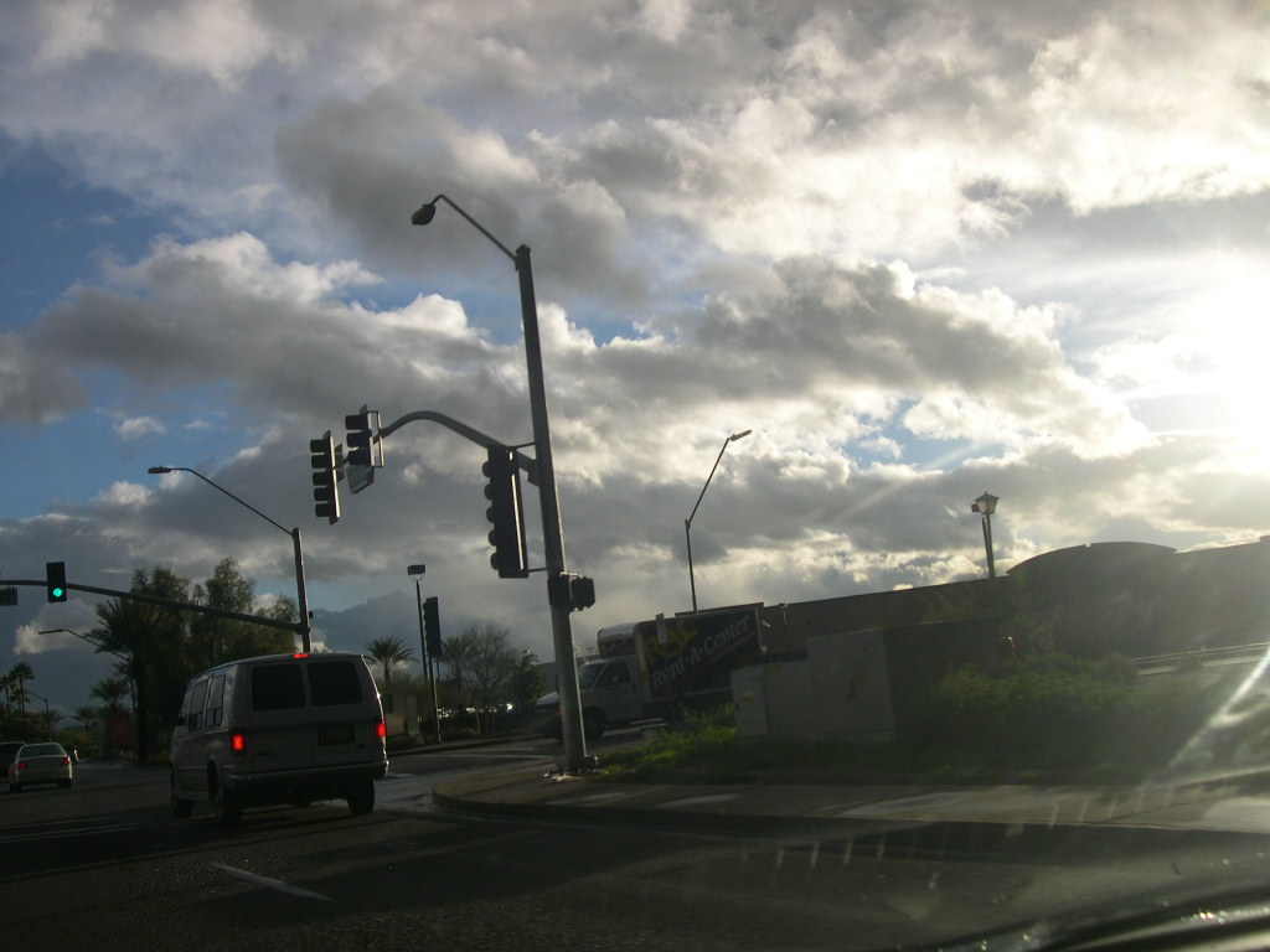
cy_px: 476
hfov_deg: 49.0
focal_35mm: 38
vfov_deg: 37.7
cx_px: 635
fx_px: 1394
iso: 100
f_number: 7.6
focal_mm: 8
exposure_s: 1/263
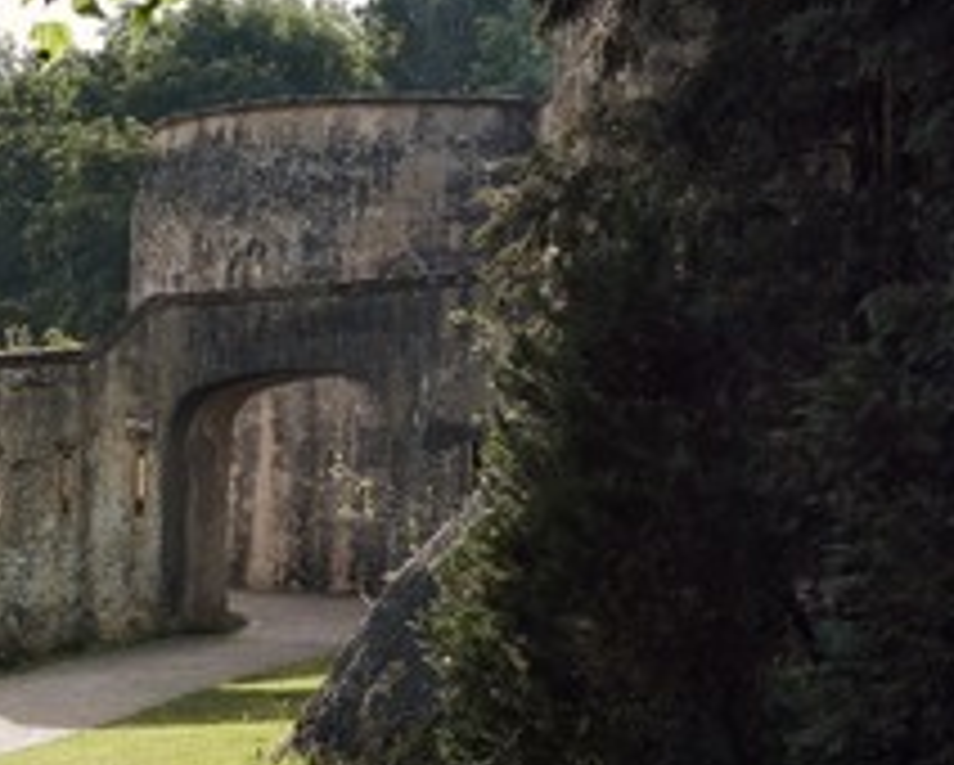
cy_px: 387
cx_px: 108
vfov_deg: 11.9
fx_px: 3674
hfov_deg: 14.7
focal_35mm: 130
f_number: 5.6
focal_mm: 70
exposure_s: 1/250
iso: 200
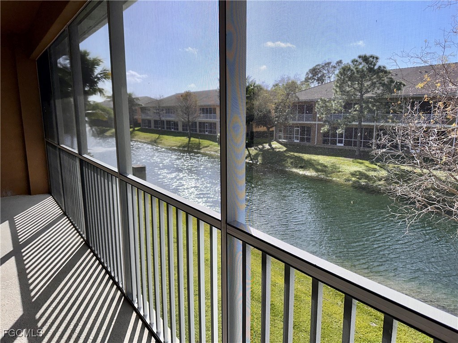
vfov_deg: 56.8
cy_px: 172
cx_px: 229
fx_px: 318
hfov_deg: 71.6
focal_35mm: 24
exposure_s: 1/5000
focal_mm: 6.86
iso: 50
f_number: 1.78
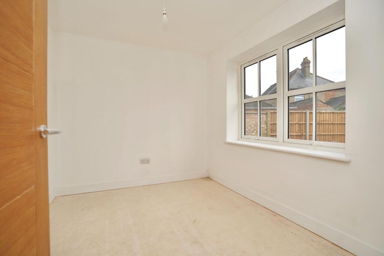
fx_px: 171
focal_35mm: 16
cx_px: 192
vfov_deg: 73.8
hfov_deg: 96.7
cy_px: 128
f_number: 4
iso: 100
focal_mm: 16
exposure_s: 1/60
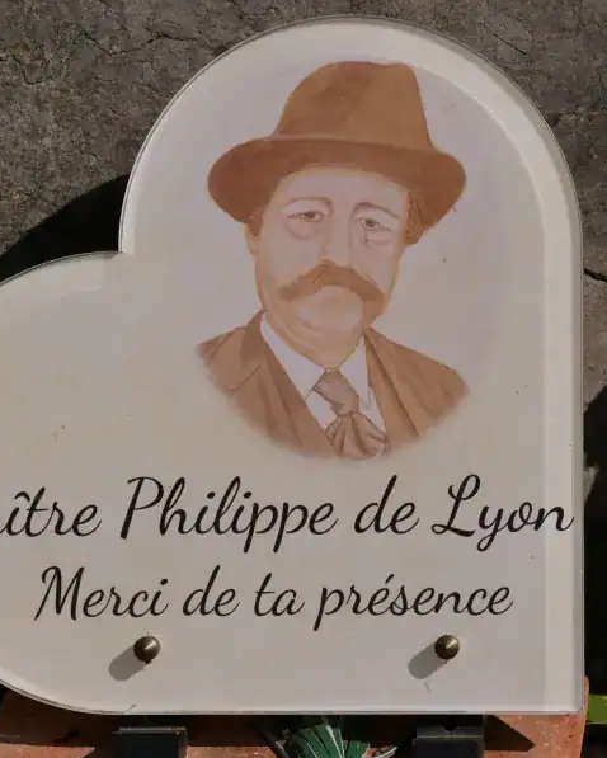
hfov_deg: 5.4
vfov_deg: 6.8
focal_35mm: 285
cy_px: 380
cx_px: 335
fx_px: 6397
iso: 400
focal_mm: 109
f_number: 10
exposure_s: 1/3200
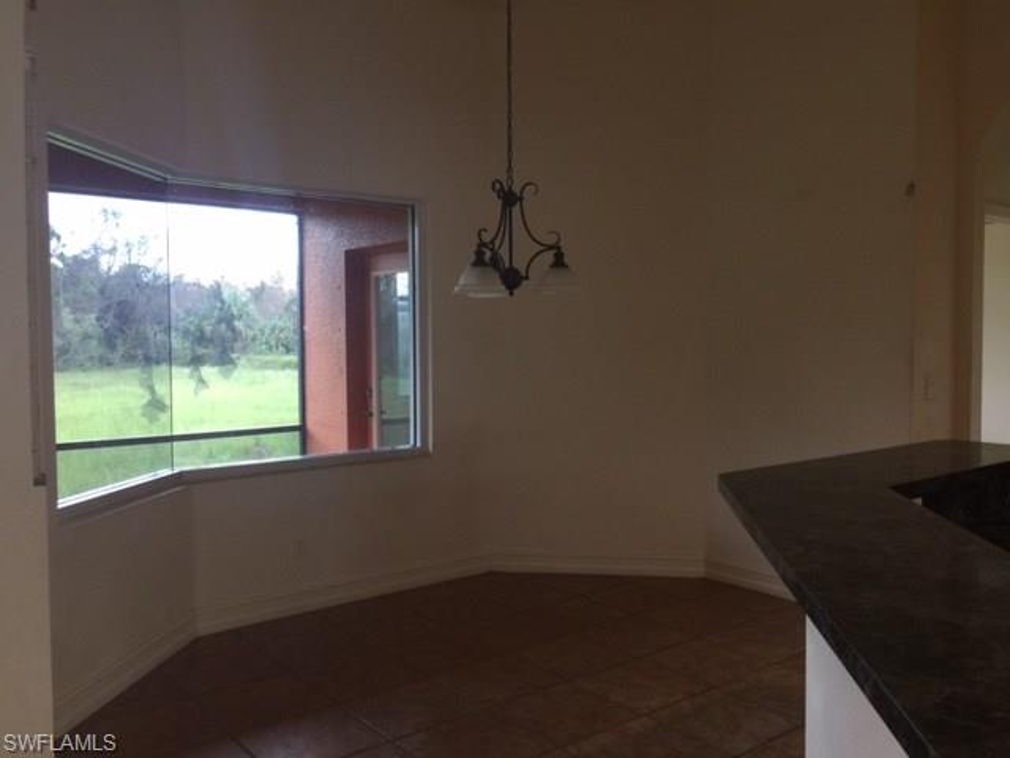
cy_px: 379
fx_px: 846
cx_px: 505
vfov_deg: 48.2
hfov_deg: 61.7
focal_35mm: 29
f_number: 2.2
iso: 32
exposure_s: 1/15
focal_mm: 4.15
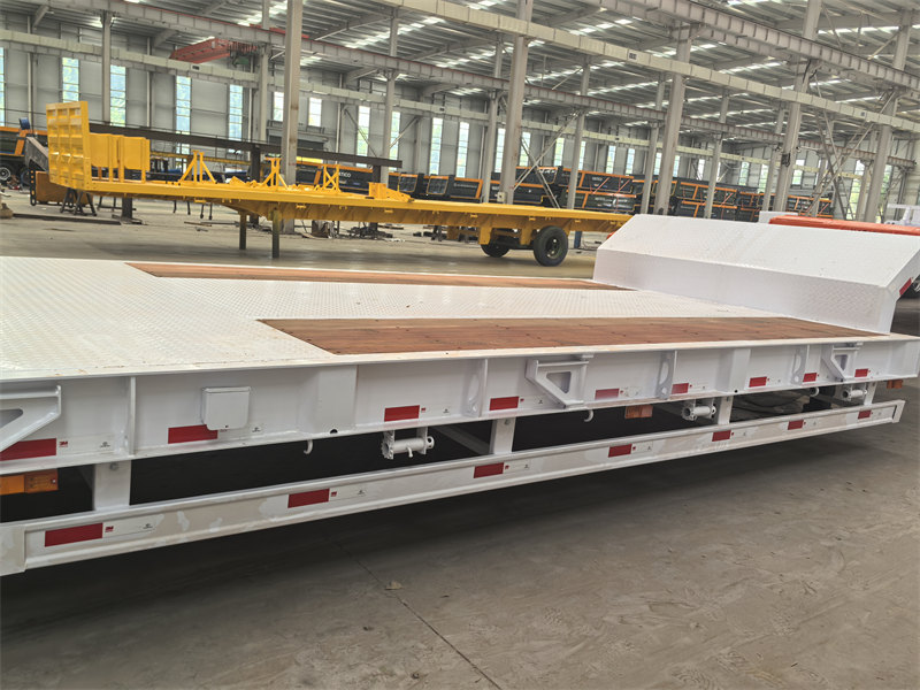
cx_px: 460
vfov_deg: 48.2
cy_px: 345
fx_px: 771
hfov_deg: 61.7
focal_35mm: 29
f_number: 2
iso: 50
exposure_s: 1/425
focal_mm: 5.75
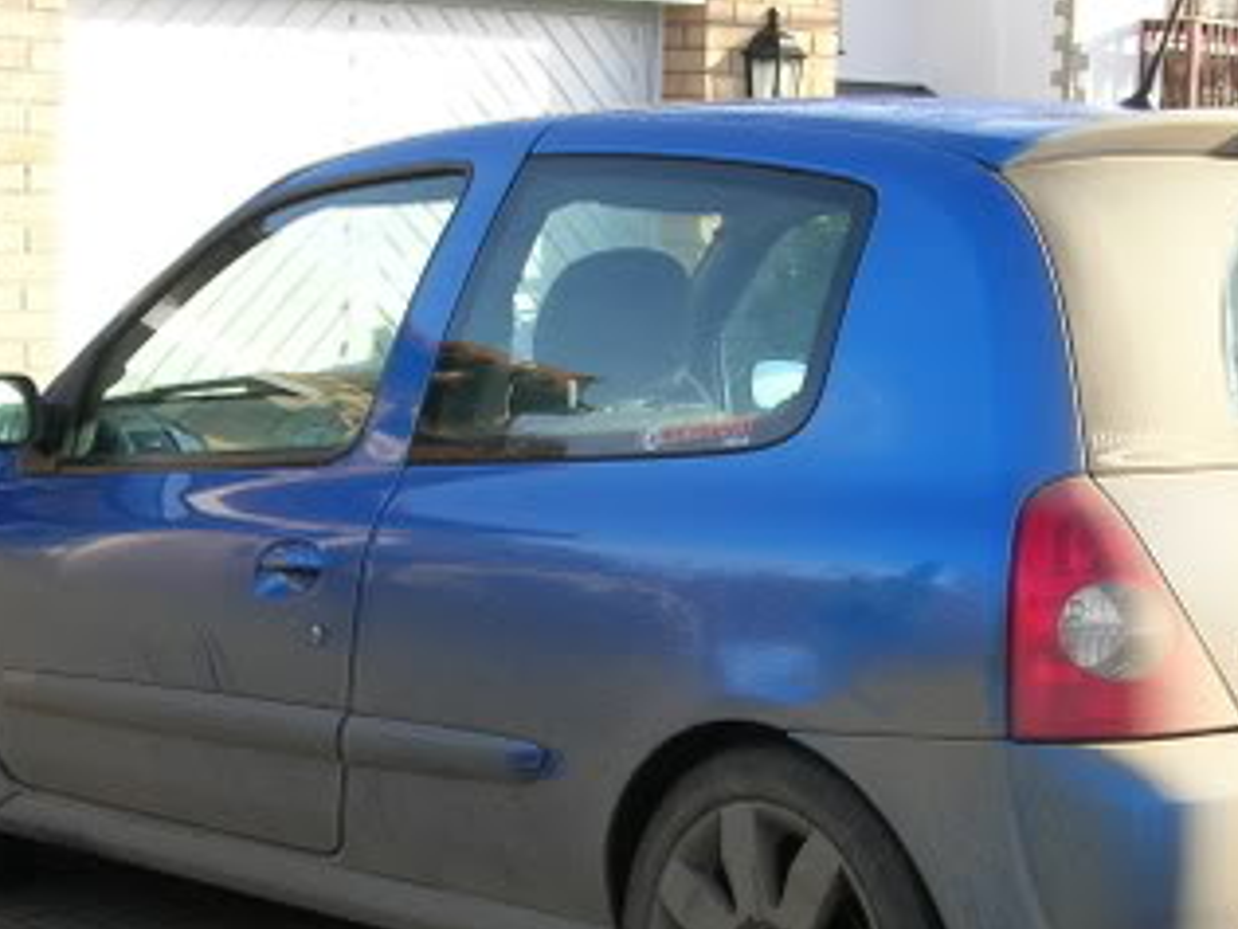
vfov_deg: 19.1
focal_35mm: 77
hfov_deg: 25.2
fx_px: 2754
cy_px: 655
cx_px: 787
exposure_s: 1/116
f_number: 4.8
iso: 64
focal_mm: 7.8
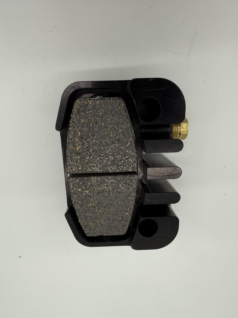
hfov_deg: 56.8
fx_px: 220
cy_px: 159
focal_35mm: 24
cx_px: 119
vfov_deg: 71.6
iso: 40
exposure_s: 1/537
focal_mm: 2.22
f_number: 2.2
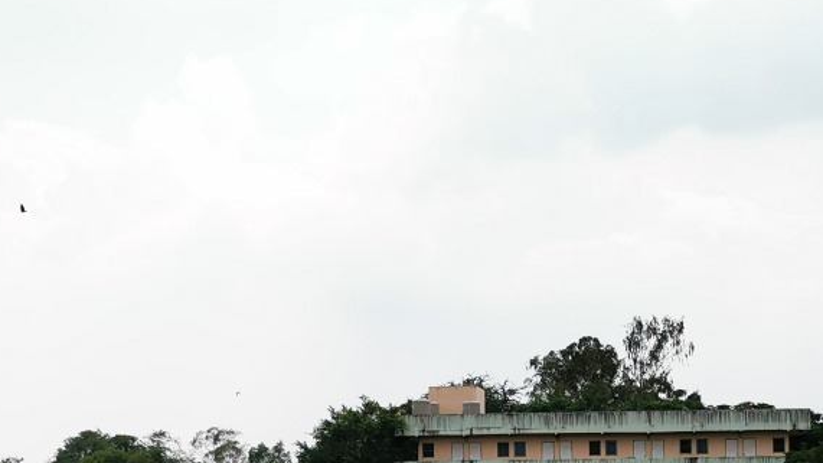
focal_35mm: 82
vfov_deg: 14.6
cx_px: 561
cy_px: 427
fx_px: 1789
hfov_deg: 25.7
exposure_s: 1/4098
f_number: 1.6
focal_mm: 5.56
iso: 50
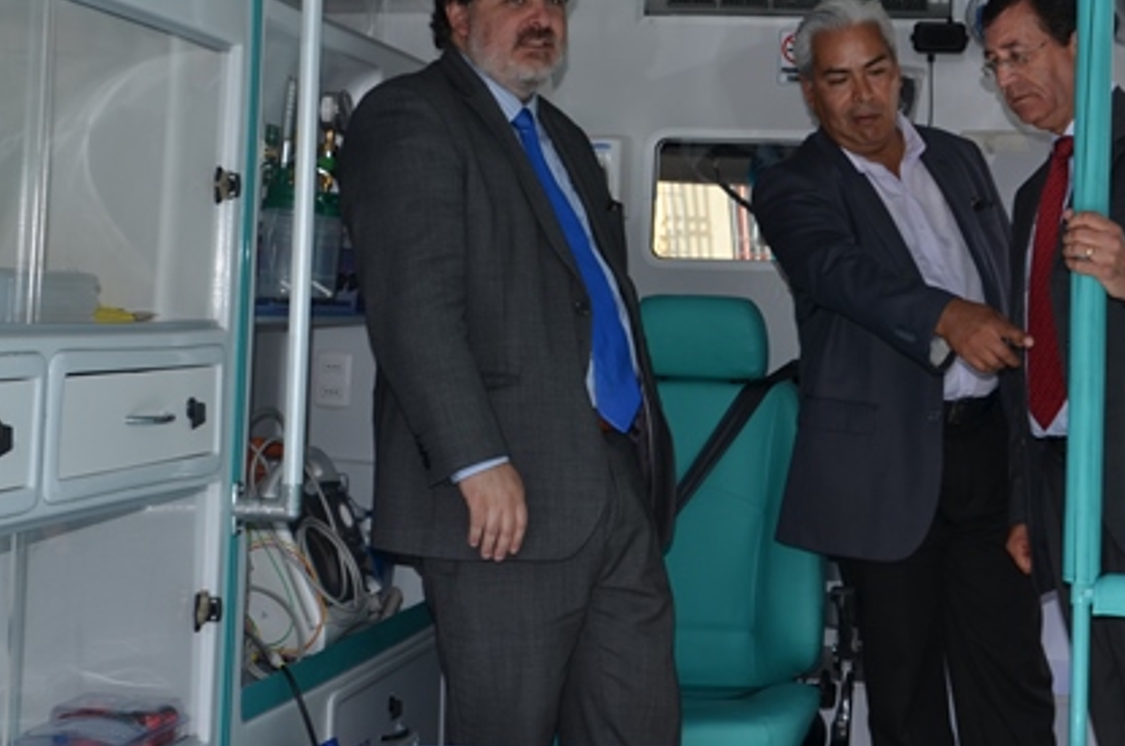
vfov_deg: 22.4
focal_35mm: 60
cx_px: 836
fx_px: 1872
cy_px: 222
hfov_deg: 32.8
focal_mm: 26
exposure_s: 1/250
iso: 100
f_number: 5.6
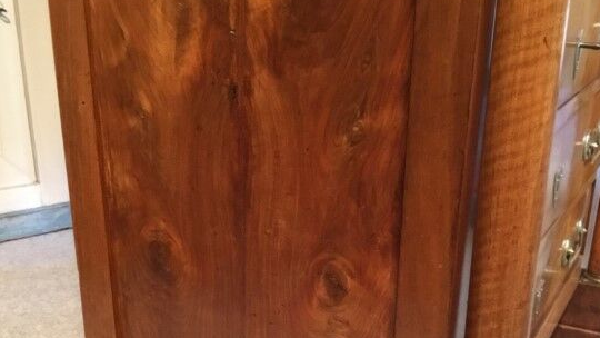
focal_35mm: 50
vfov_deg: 23.5
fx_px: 796
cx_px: 331
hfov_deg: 41.3
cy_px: 288
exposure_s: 1/25
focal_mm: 3.3
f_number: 2.4
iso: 200
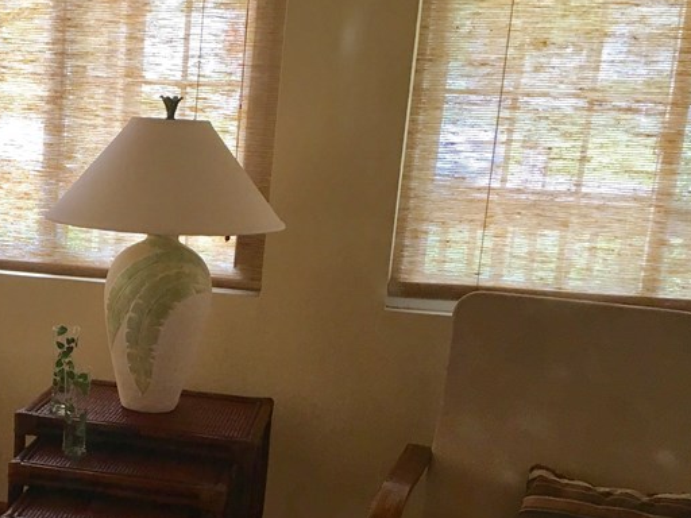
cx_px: 73
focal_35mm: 58
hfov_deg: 31.7
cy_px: 353
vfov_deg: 25.1
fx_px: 1158
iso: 80
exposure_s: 1/30
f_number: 2.2
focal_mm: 4.15
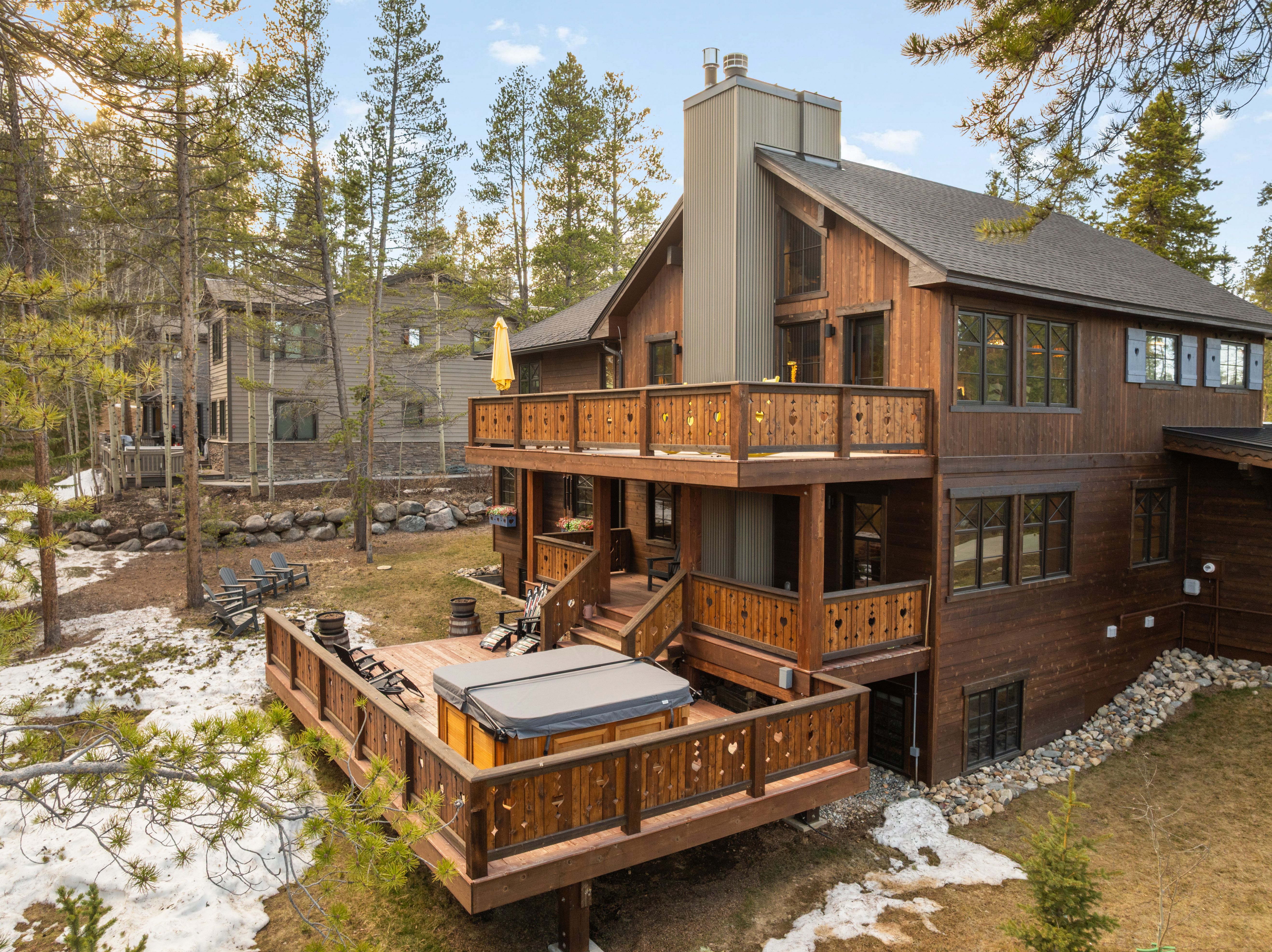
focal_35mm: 24
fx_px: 881
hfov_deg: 71.6
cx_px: 636
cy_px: 476
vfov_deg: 56.8
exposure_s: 1/8
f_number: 2.8
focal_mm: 12.29
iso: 100
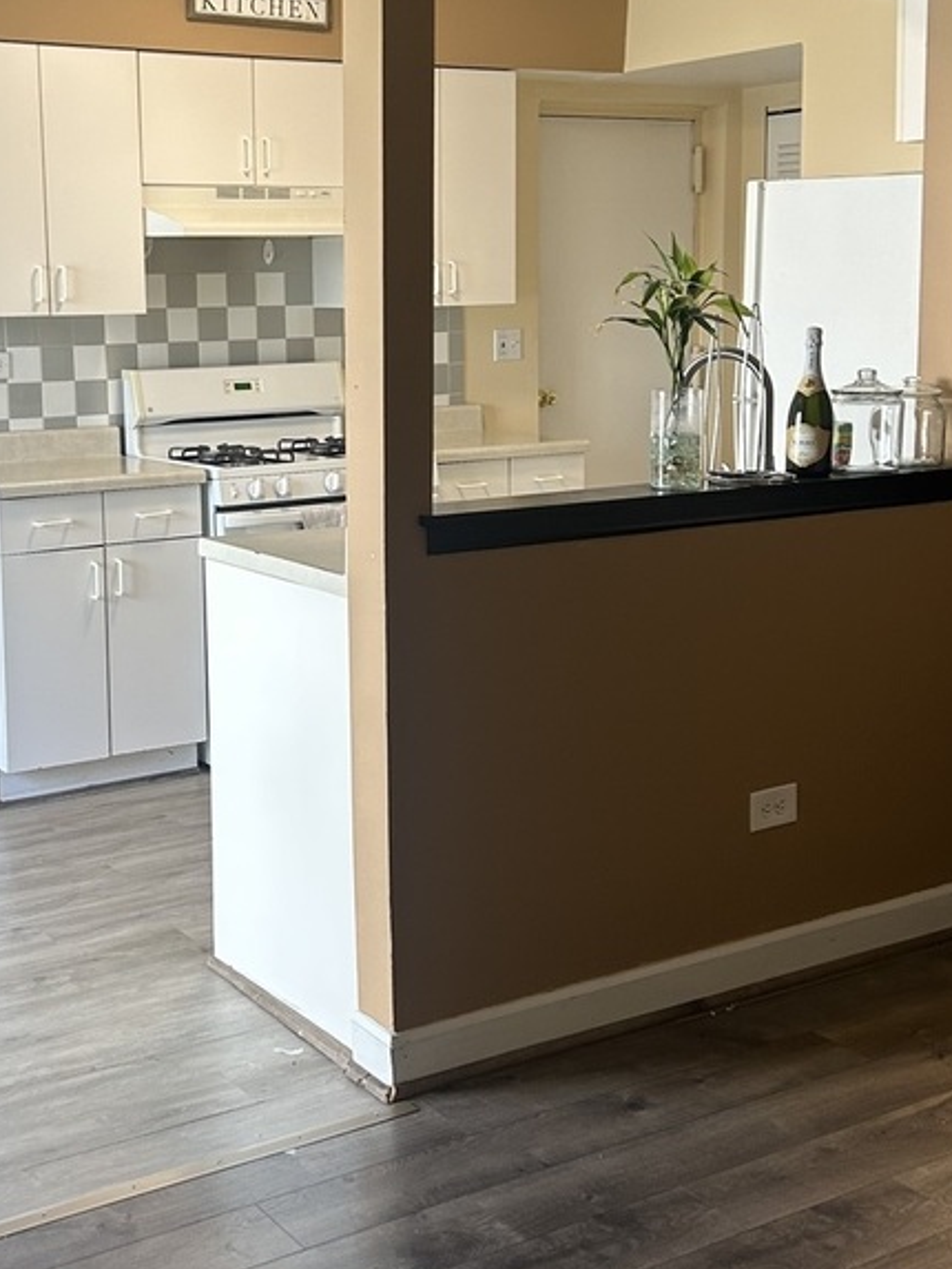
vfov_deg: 38.7
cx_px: 354
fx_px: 1796
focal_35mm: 49
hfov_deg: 29.6
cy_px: 505
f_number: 1.5
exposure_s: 1/60
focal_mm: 5.7
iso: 80
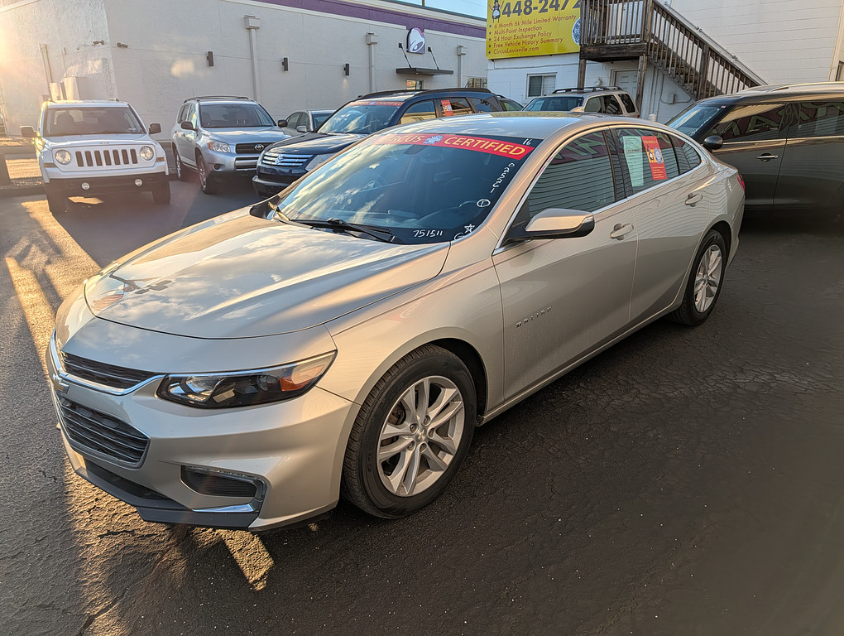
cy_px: 318
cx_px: 422
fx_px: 586
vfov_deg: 56.9
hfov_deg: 71.5
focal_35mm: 24
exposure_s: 1/7874
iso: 21
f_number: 1.68
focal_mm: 6.9
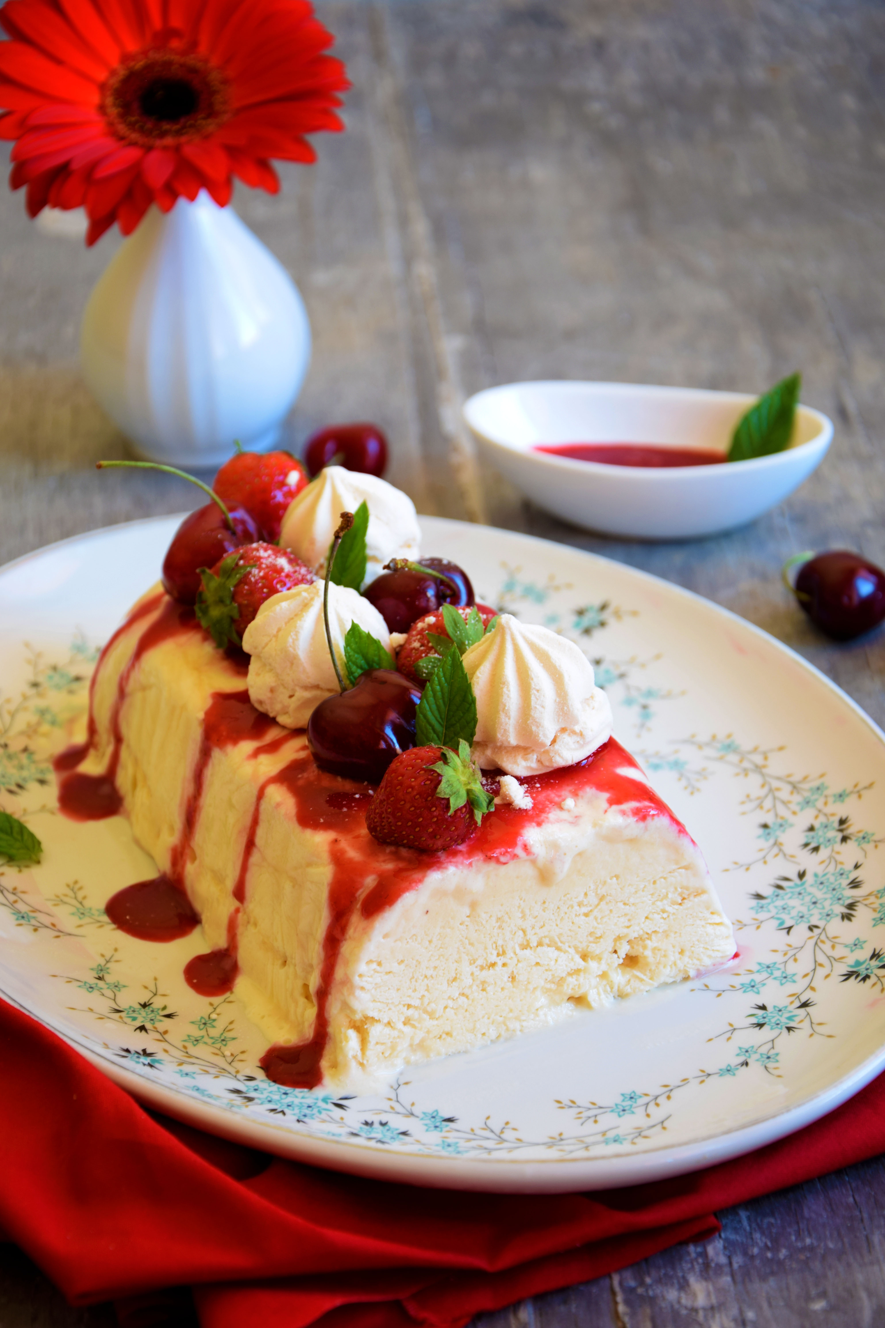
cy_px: 664
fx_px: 3429
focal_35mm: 93
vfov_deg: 21.9
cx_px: 442
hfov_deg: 14.7
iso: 200
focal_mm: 62
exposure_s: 1/13
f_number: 5.3
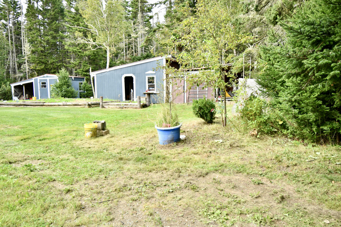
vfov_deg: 43.6
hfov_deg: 61.9
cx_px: 170
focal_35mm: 30
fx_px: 284
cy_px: 114
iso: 400
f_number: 6.3
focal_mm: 20
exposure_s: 1/200
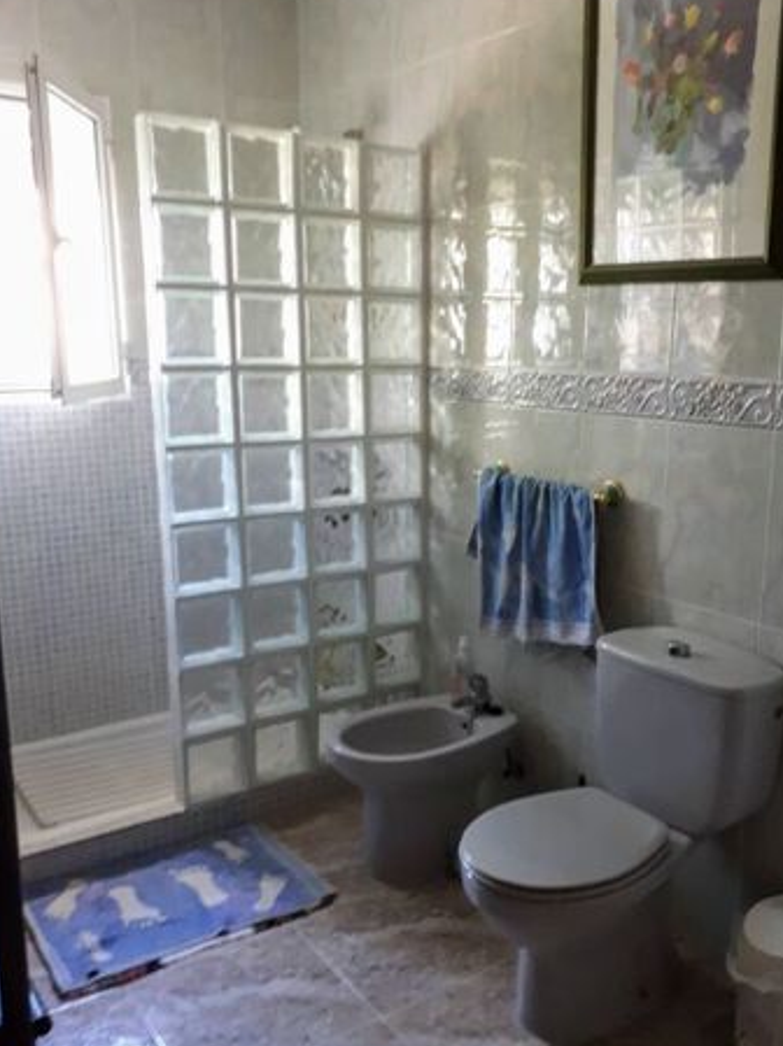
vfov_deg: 56.8
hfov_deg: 44.0
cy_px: 547
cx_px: 443
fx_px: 966
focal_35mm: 32
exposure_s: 1/17
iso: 320
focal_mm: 3.6
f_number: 1.9
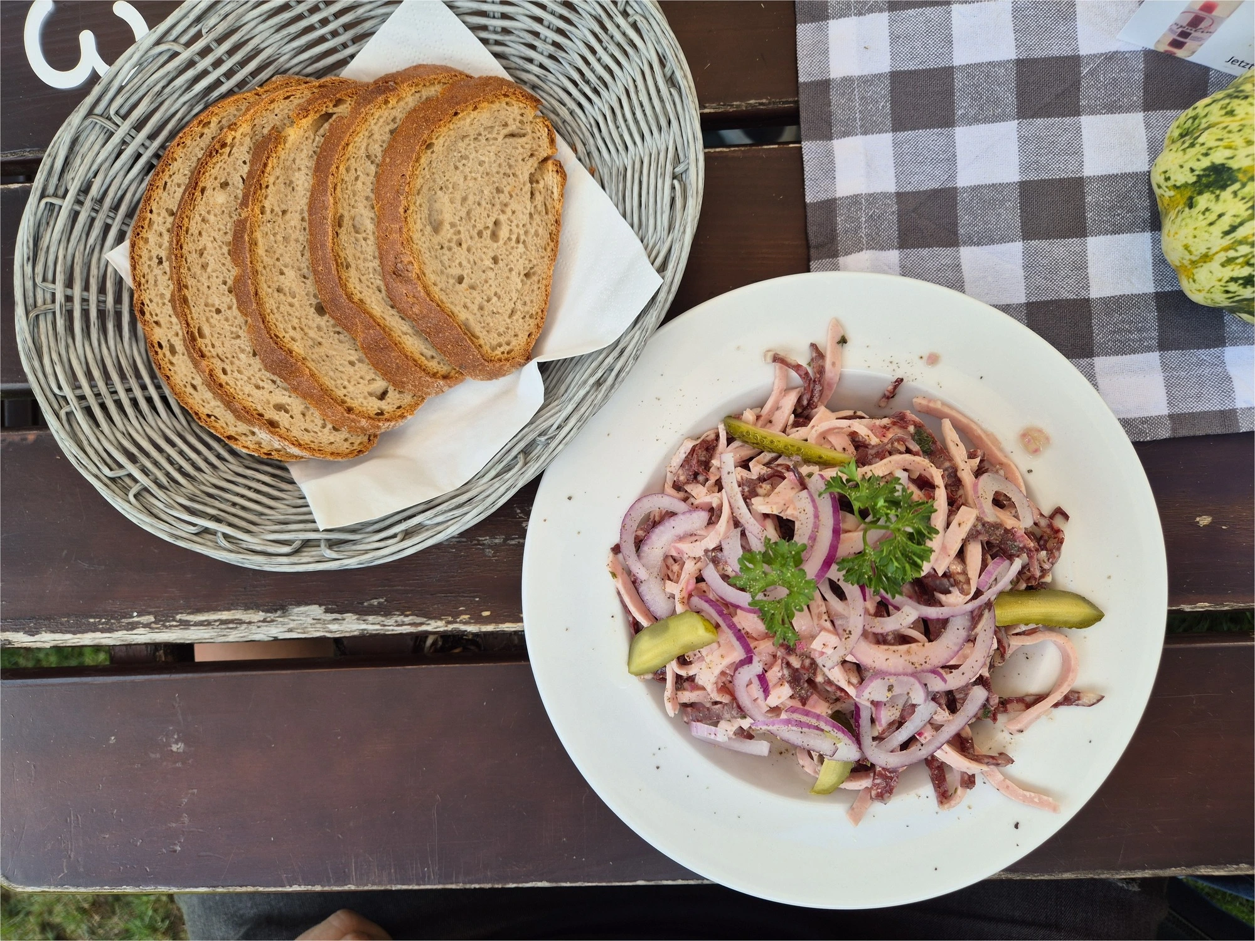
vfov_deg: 58.9
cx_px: 628
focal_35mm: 23
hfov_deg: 73.9
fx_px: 834
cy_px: 470
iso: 25
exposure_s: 1/193
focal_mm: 5.4
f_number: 1.8
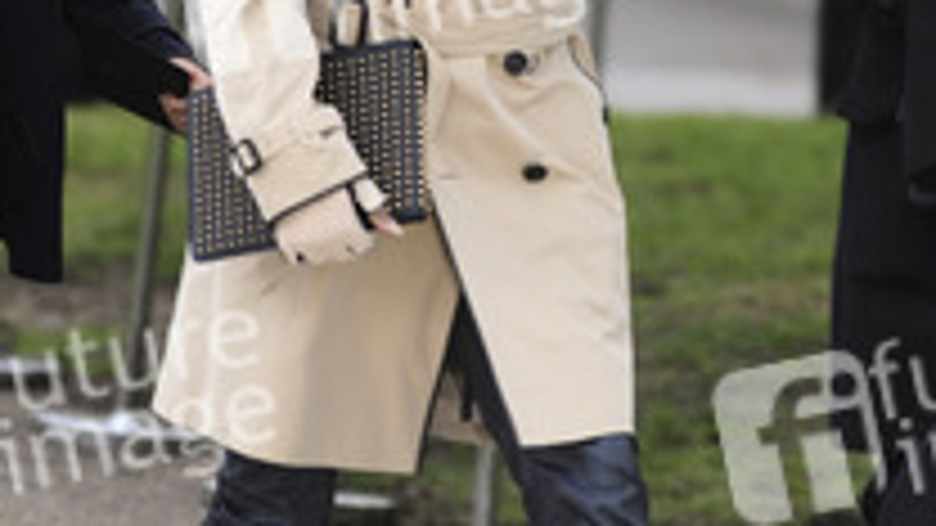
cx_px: 538
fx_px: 15015
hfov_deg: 3.6
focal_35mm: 605
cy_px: 193
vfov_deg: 2.0
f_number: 4
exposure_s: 1/250
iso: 320
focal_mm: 200
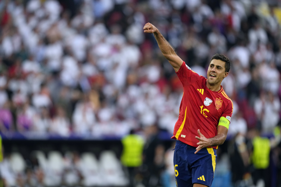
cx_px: 140
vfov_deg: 3.4
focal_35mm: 400
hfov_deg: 5.2
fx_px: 3122
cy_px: 94
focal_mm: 400
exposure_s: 1/2500
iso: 1250
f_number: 3.2
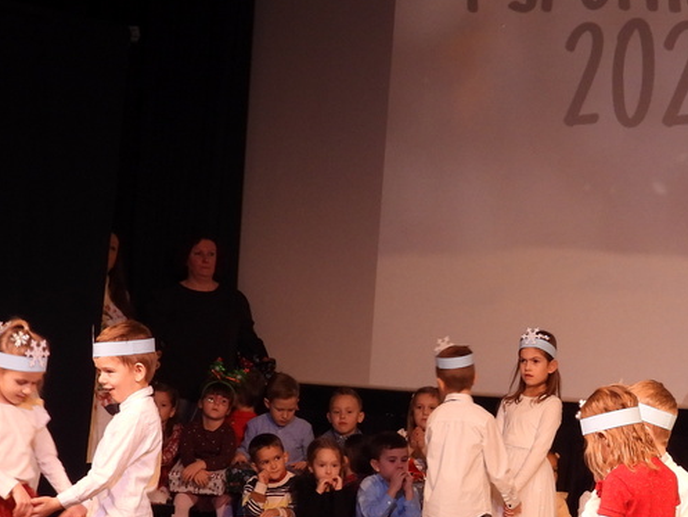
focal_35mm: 157
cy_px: 426
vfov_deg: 9.4
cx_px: 540
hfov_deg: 12.5
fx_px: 3121
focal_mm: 11.7
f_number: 3.5
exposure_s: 1/30
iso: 220
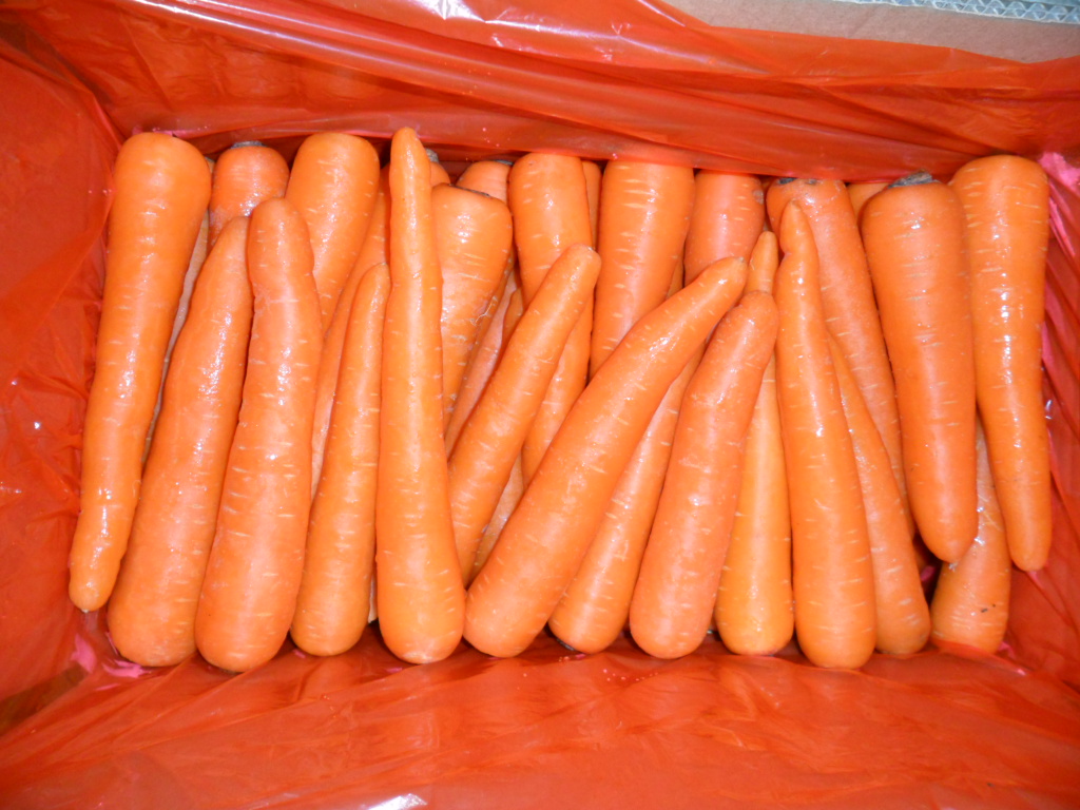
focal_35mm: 27
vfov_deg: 51.4
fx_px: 842
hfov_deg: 65.3
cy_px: 405
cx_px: 540
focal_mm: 4.9
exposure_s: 1/45
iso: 200
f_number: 3.5
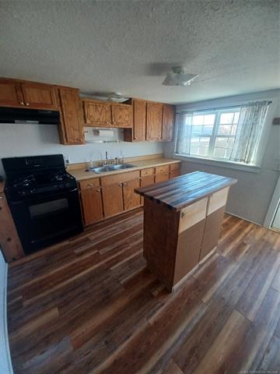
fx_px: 140
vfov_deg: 106.2
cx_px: 140
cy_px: 187
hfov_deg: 89.9
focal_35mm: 13
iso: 200
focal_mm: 1.42
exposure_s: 1/60
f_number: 2.2
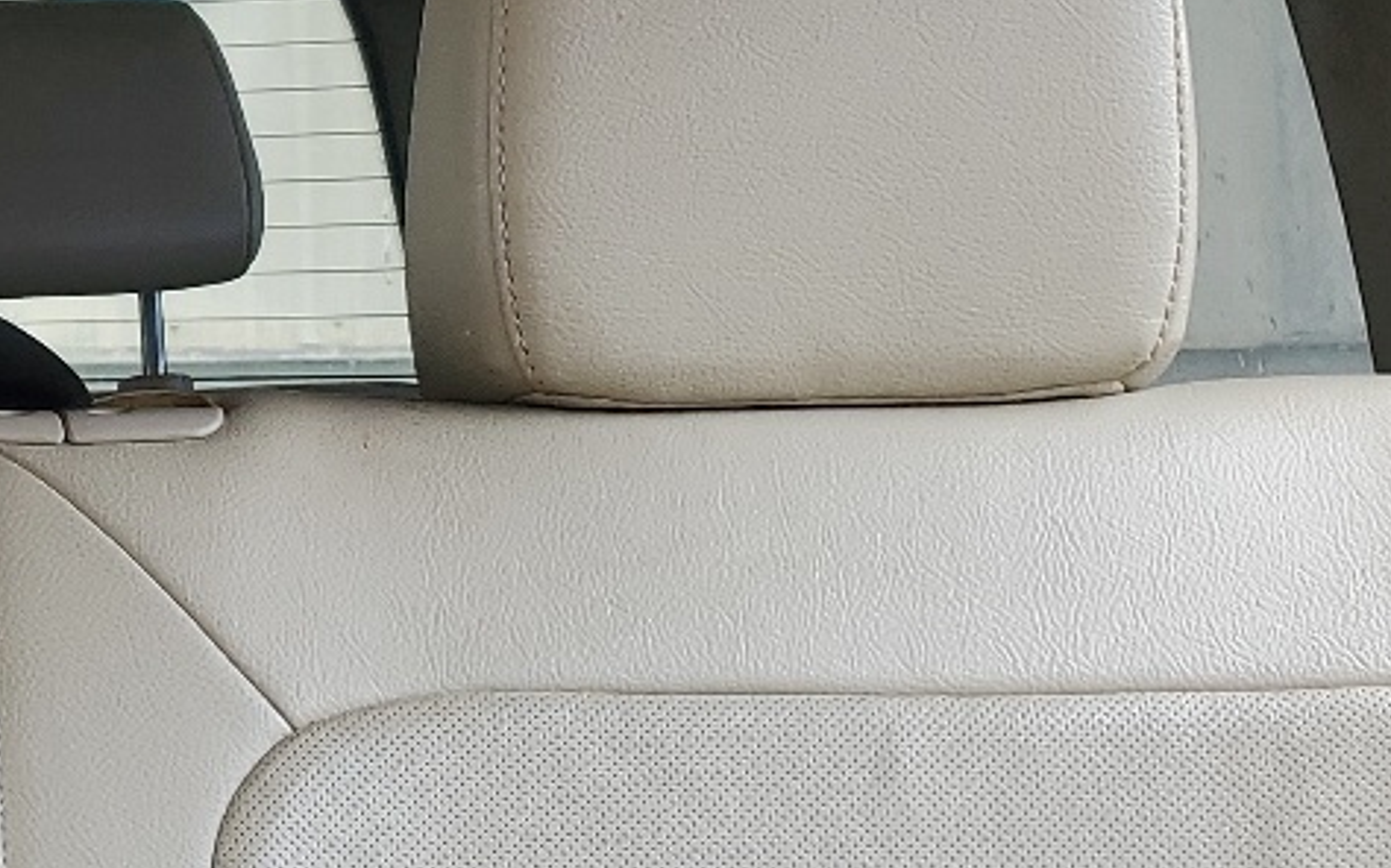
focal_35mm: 93
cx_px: -546
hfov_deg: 20.0
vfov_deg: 14.0
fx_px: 3525
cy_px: 364
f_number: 1.5
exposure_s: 1/175
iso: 50
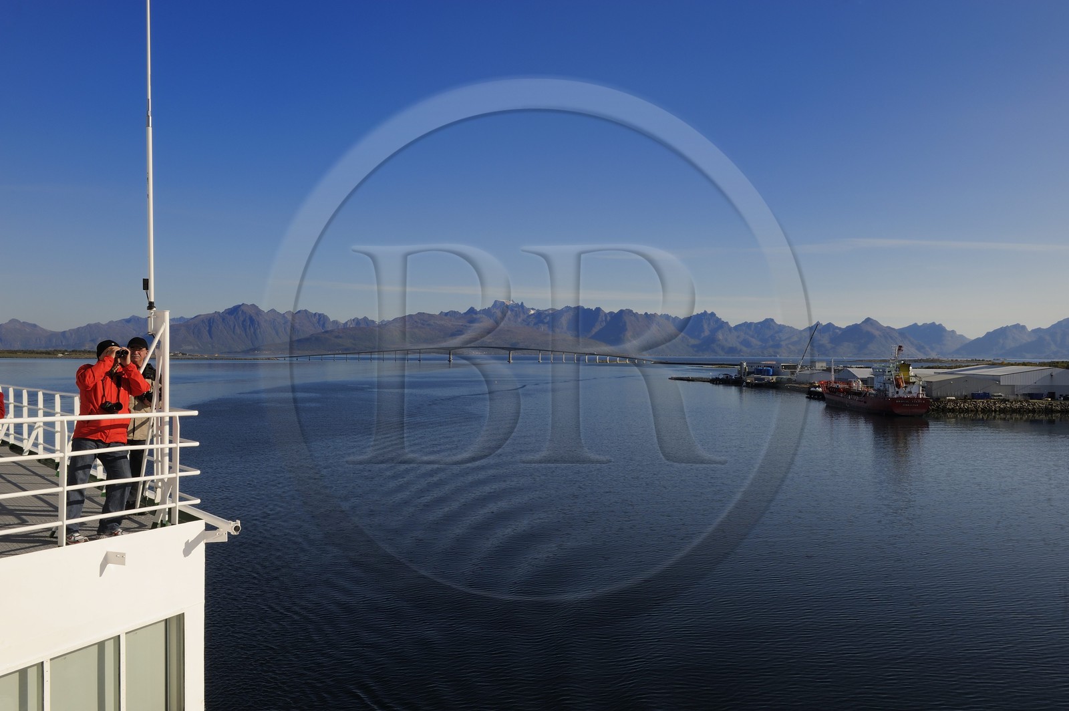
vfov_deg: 41.0
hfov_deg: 58.8
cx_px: 534
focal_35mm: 32
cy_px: 356
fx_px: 949
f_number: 22
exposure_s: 1/100
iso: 200
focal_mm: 32
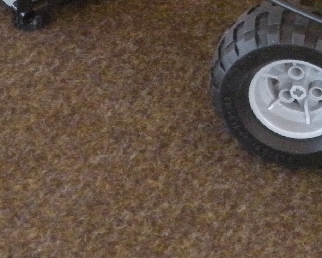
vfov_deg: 3.3
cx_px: 502
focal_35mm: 464
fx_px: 4423
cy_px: -91
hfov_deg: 4.1
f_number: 4.5
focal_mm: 21
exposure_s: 1/31.4
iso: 400
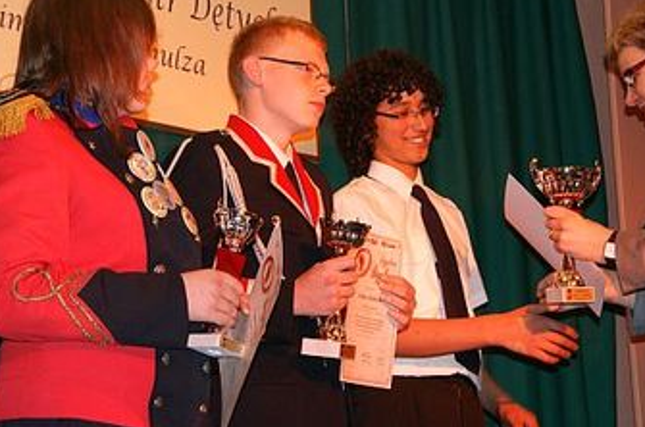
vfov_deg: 13.5
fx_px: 1802
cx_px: 316
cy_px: 146
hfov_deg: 20.3
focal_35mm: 101
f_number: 5.6
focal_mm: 45
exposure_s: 1/80
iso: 400
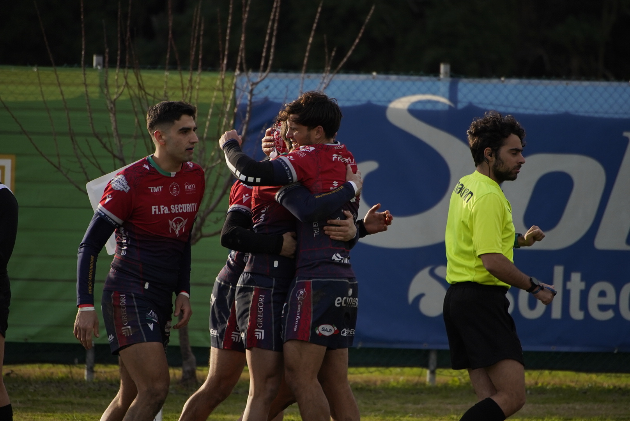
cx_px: 315
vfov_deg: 3.1
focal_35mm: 450
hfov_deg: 4.6
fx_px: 7880
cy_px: 210
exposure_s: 1/1250
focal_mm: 300
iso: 640
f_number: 6.3
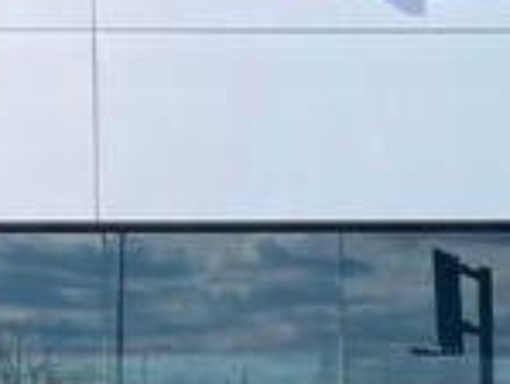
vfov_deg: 12.1
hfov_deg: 13.7
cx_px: 1047
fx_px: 1769
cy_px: 446
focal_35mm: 120
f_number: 1.8
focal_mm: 3.99
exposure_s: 1/1116
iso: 20
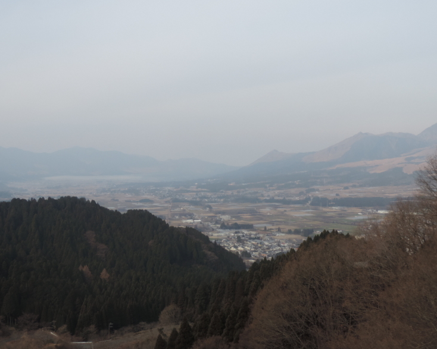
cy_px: 177
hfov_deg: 37.3
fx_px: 647
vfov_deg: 30.2
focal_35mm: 50
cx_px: 236
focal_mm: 8.3
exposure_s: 1/160
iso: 80
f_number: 3.5
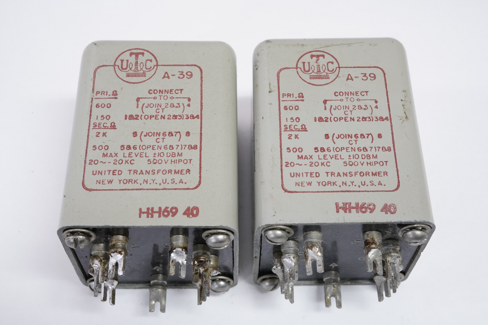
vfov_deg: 27.0
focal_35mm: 50
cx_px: 244
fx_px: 678
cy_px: 162
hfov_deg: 39.6
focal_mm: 50
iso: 800
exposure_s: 1/1.6
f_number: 14
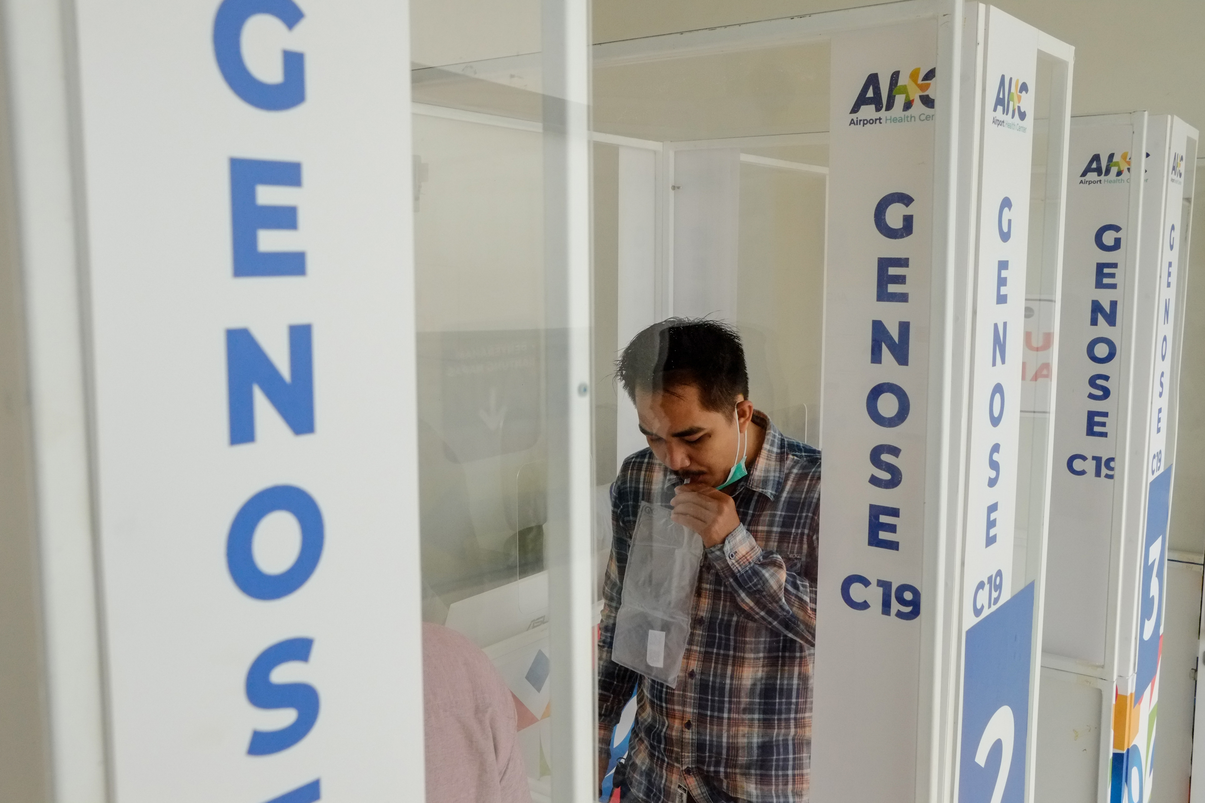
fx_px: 1171
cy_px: 402
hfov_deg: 54.4
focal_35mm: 35
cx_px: 602
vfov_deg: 37.8
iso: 4000
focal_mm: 23
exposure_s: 1/500
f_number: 8
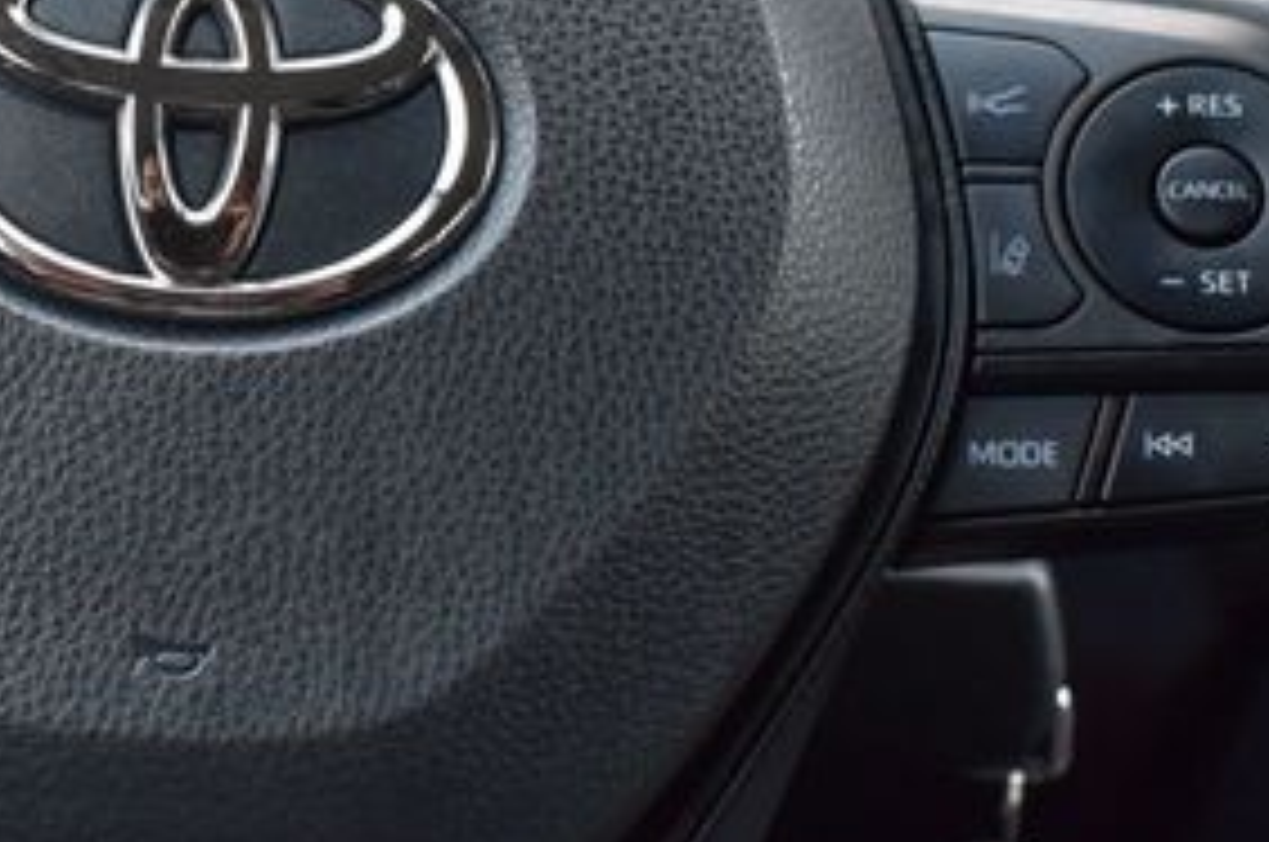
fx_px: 2639
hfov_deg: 26.4
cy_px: 198
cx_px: 216
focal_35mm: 75
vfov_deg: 18.0
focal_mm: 22
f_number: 6.3
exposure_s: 1/15
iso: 1400
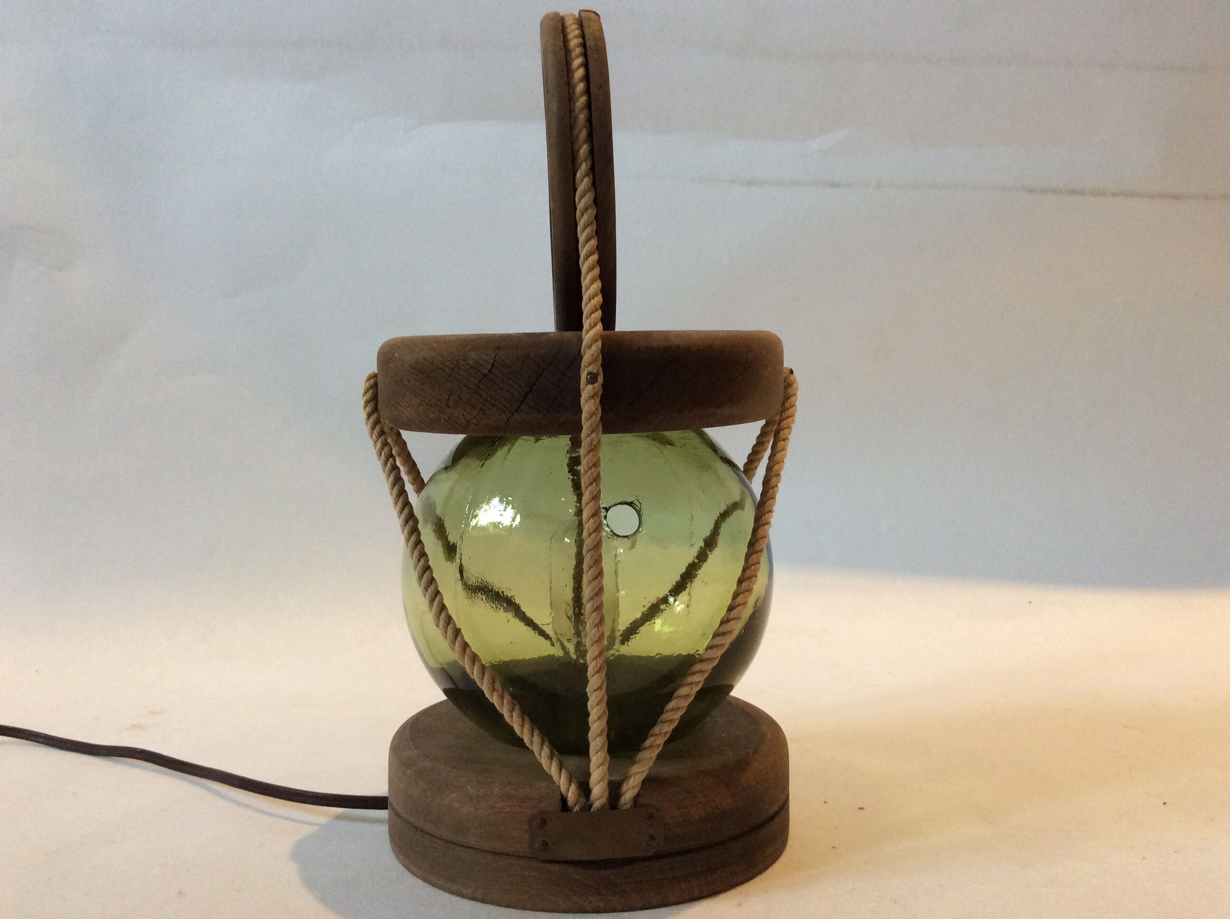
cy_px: 460
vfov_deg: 44.1
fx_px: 1135
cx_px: 615
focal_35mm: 32
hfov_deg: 56.9
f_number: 2.4
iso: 100
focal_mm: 3.3
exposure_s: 1/25
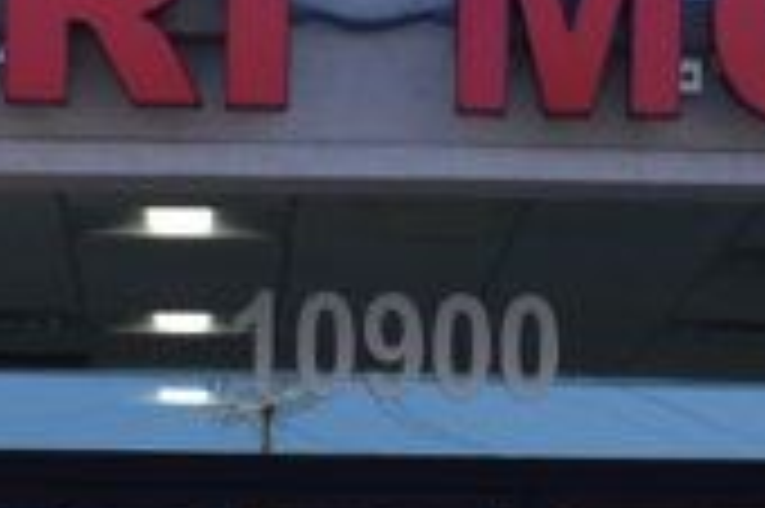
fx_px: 4989
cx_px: 693
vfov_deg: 5.7
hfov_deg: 8.7
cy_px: 917
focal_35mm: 235
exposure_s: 1/320
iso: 400
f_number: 10
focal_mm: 26
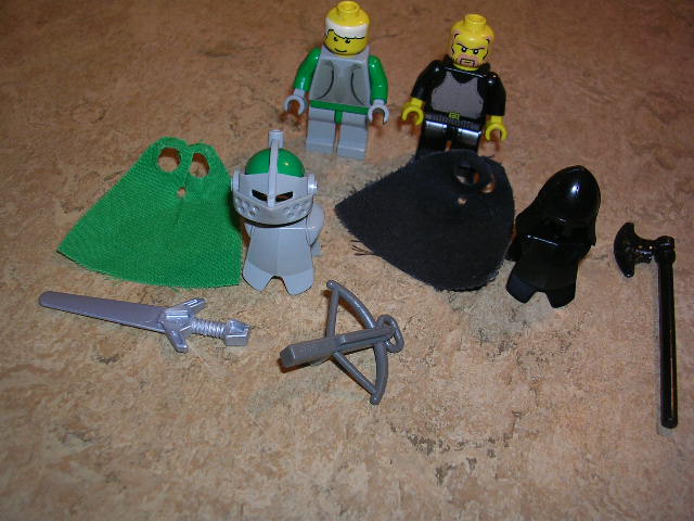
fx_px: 762
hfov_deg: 49.0
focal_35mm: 38
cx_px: 347
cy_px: 260
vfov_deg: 37.7
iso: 50
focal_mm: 5.8
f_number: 2.8
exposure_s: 1/60.1
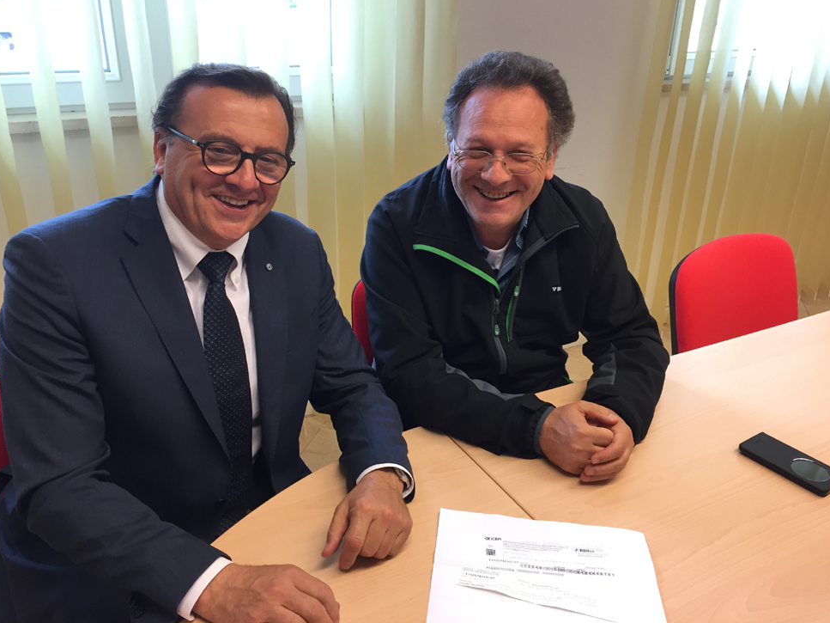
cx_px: 423
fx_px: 719
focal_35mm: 30
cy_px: 306
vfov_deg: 46.8
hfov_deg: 60.0
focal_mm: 4.15
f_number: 2.2
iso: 40
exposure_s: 1/33
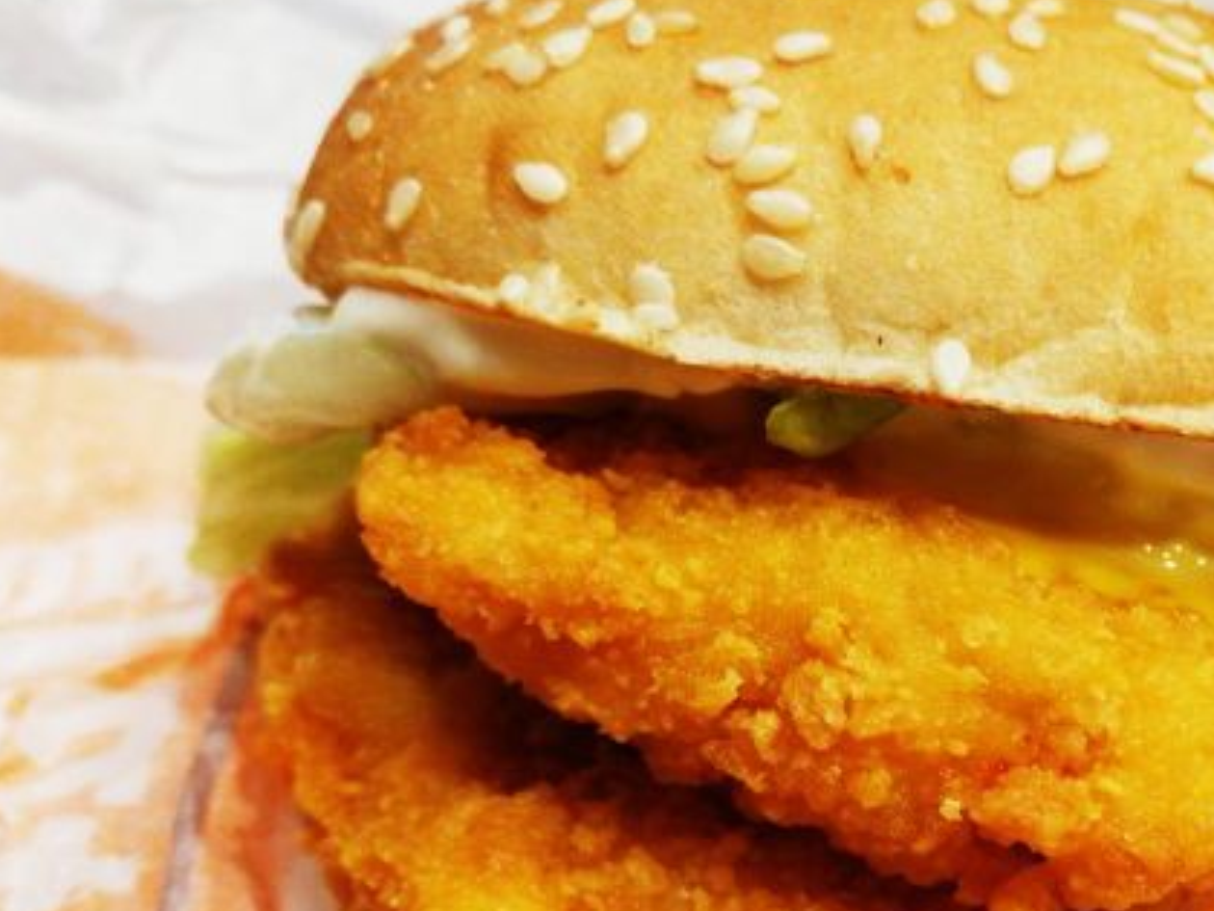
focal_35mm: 45
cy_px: 580
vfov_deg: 32.0
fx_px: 1578
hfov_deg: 40.9
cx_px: 910
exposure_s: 1/33.3
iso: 320
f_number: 2.2
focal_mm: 3.95
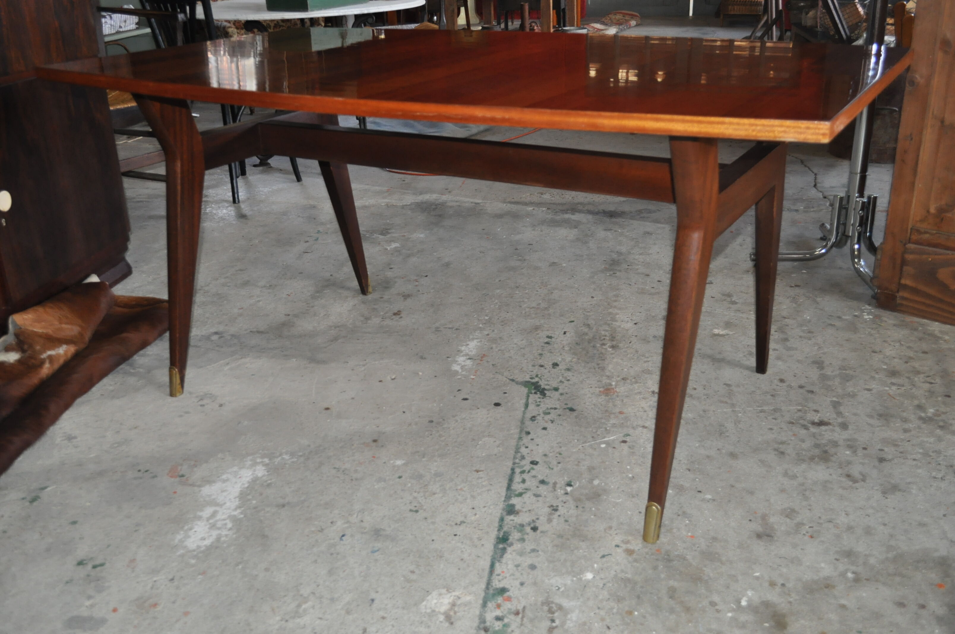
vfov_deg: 36.8
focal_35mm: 36
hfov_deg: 53.2
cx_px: 478
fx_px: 954
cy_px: 317
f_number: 4
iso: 800
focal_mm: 24
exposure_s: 1/60
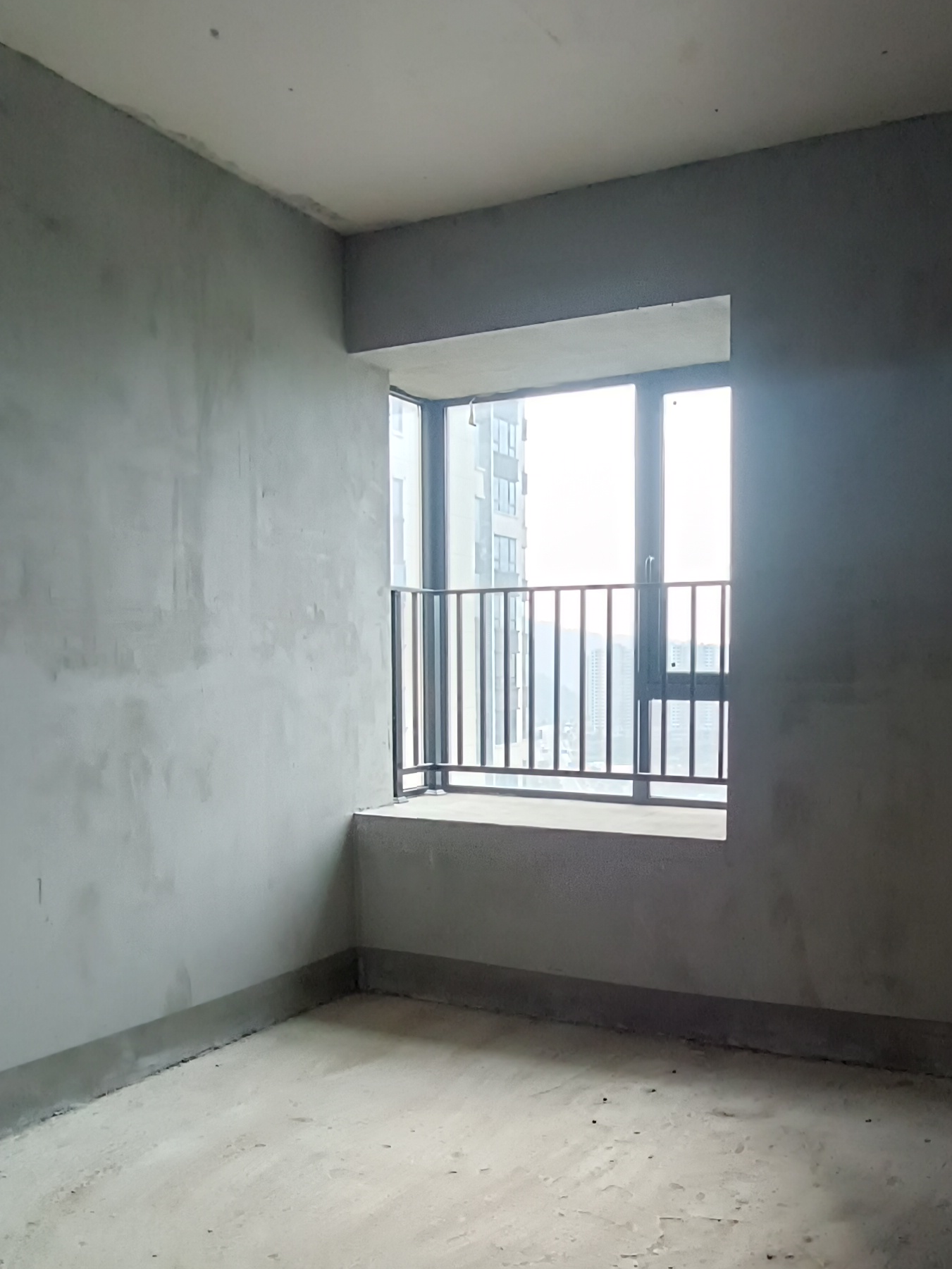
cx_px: 637
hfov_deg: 47.4
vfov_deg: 61.2
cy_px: 756
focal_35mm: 29
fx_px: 1063
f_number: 2.2
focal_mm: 1.66
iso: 237
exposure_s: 1/100
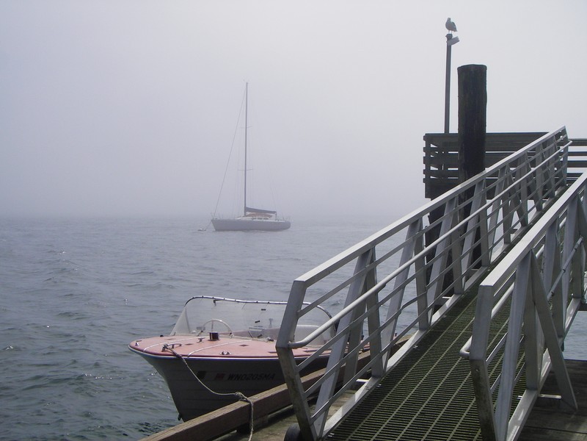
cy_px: 220
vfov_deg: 30.3
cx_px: 294
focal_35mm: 48
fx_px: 814
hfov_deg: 39.7
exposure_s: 1/500
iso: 50
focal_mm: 8.1
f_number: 7
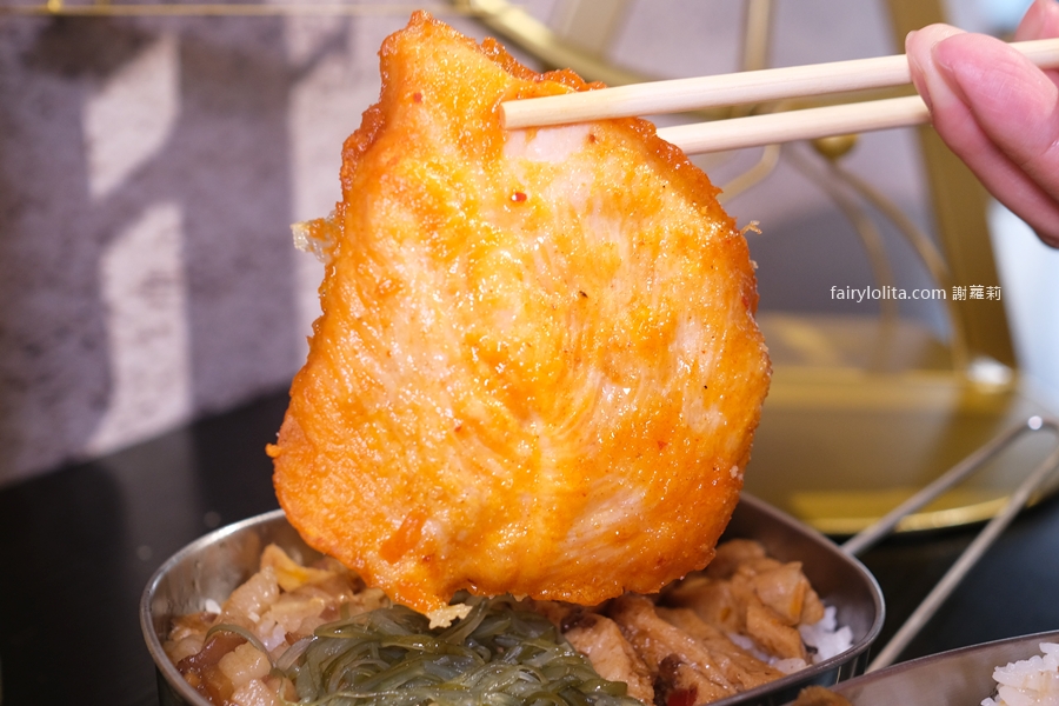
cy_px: 353
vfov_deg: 37.9
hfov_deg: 54.4
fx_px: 1030
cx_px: 530
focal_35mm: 35
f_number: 3.2
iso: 800
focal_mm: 23
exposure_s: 1/58
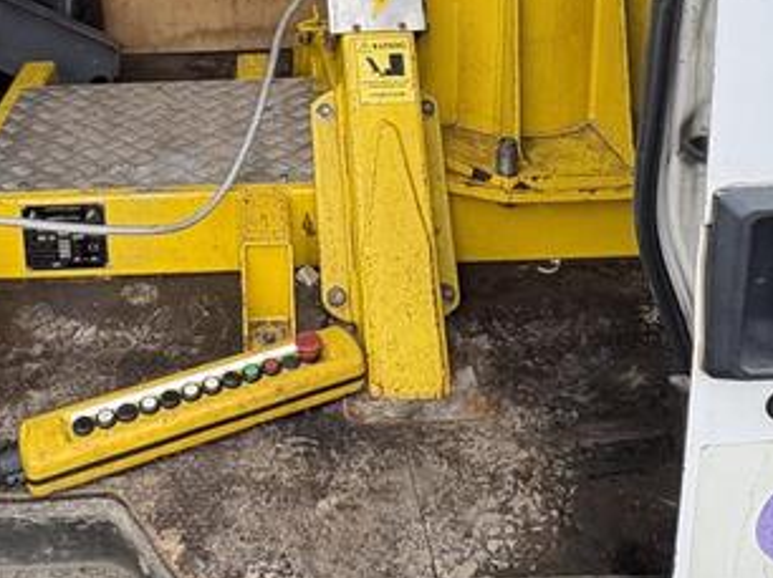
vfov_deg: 31.2
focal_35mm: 41
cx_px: 235
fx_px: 915
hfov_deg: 44.9
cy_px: -58
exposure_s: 1/170
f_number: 2.2
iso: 64
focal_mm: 2.22
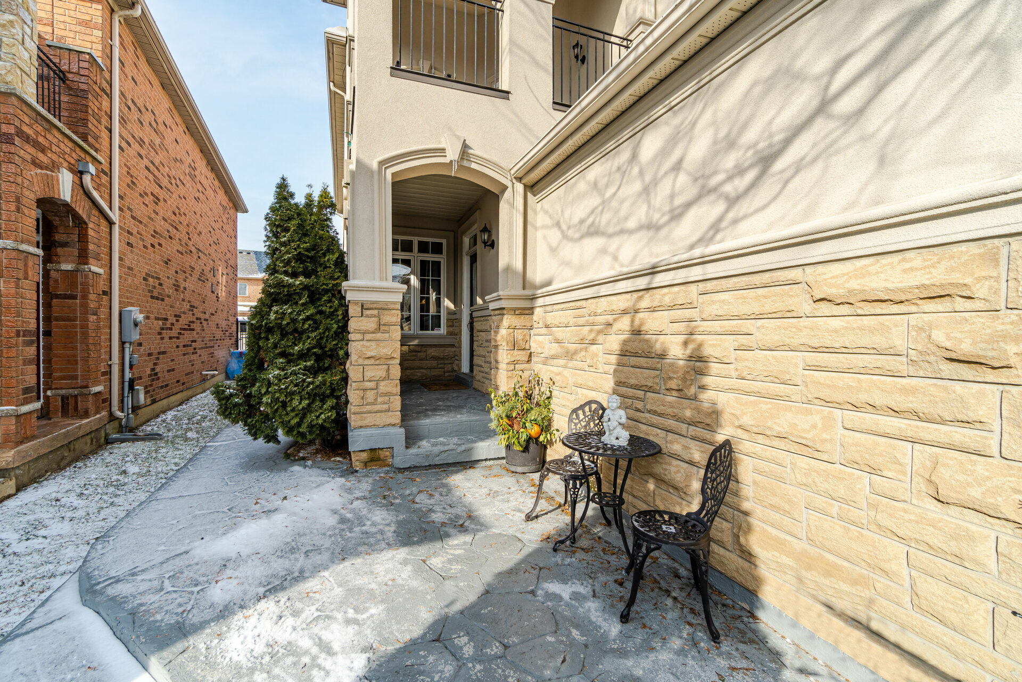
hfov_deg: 100.4
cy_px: 341
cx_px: 511
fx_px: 426
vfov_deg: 77.3
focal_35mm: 15
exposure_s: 1/160
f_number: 7.1
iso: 64
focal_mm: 10
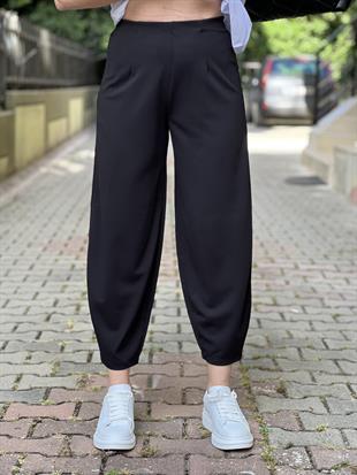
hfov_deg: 19.1
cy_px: 238
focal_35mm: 77
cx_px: 178
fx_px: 1058
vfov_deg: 25.3
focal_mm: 9
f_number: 2.8
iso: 80
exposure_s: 1/121
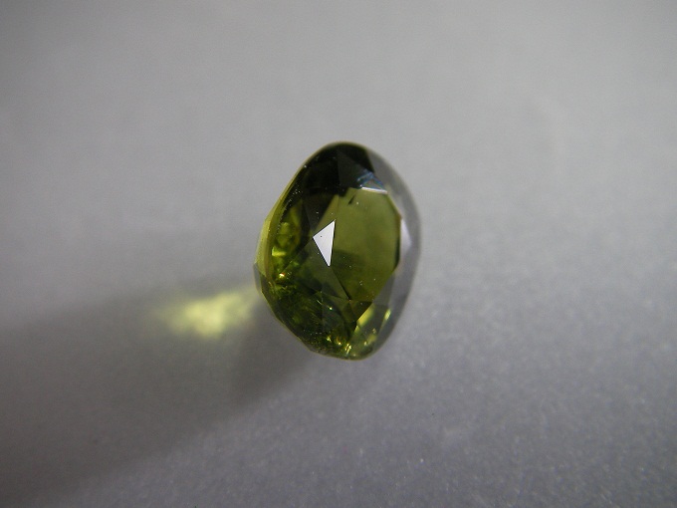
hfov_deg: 49.0
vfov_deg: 37.7
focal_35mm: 38
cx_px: 338
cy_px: 254
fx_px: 743
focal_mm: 6.3
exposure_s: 1/12.3
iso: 100
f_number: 3.3
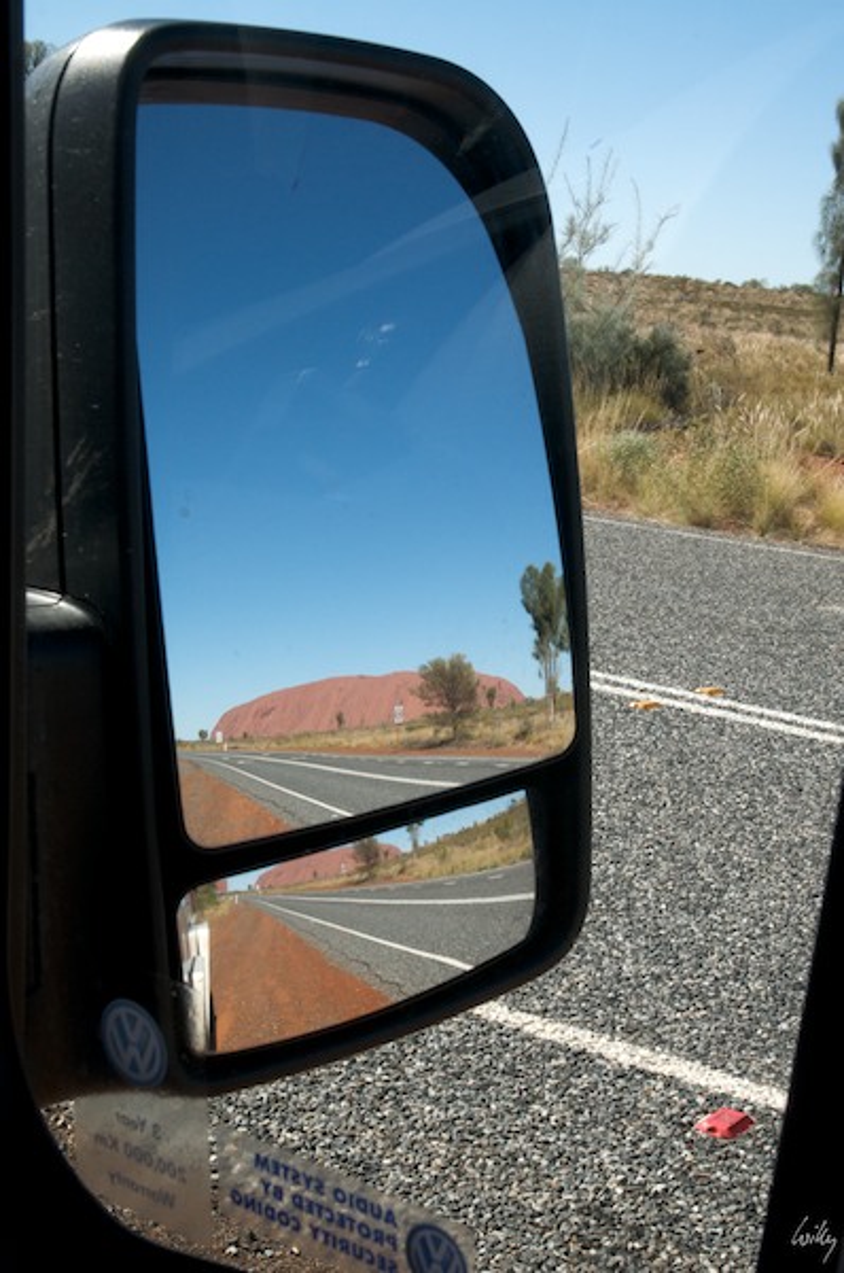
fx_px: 2011
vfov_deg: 35.1
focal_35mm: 57
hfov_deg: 23.7
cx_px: 422
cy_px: 636
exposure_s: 1/60
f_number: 25
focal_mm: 38
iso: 320
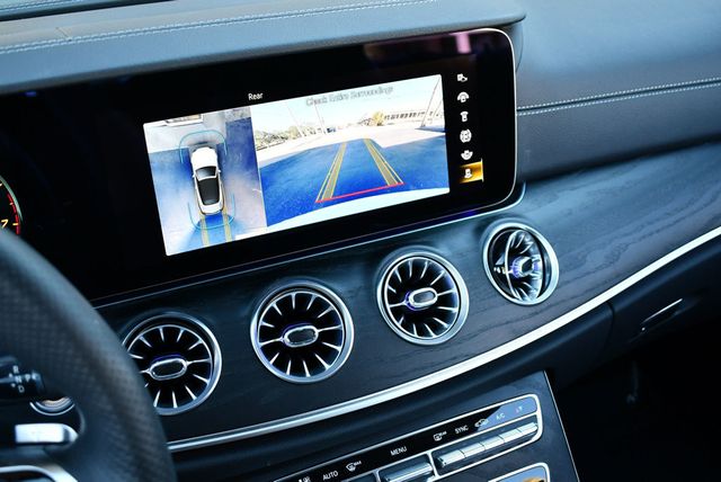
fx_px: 882
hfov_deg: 44.5
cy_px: 241
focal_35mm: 44
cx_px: 360
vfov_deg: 30.6
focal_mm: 22
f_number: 3.8
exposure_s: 1/200
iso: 800
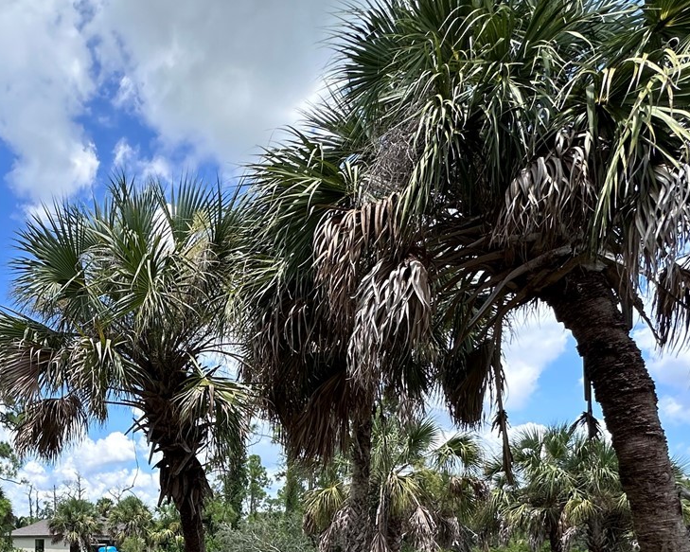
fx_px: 613
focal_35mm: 30
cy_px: 523
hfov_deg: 51.3
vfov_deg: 43.2
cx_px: 58
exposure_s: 1/855
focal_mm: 2.22
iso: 40
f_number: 2.2
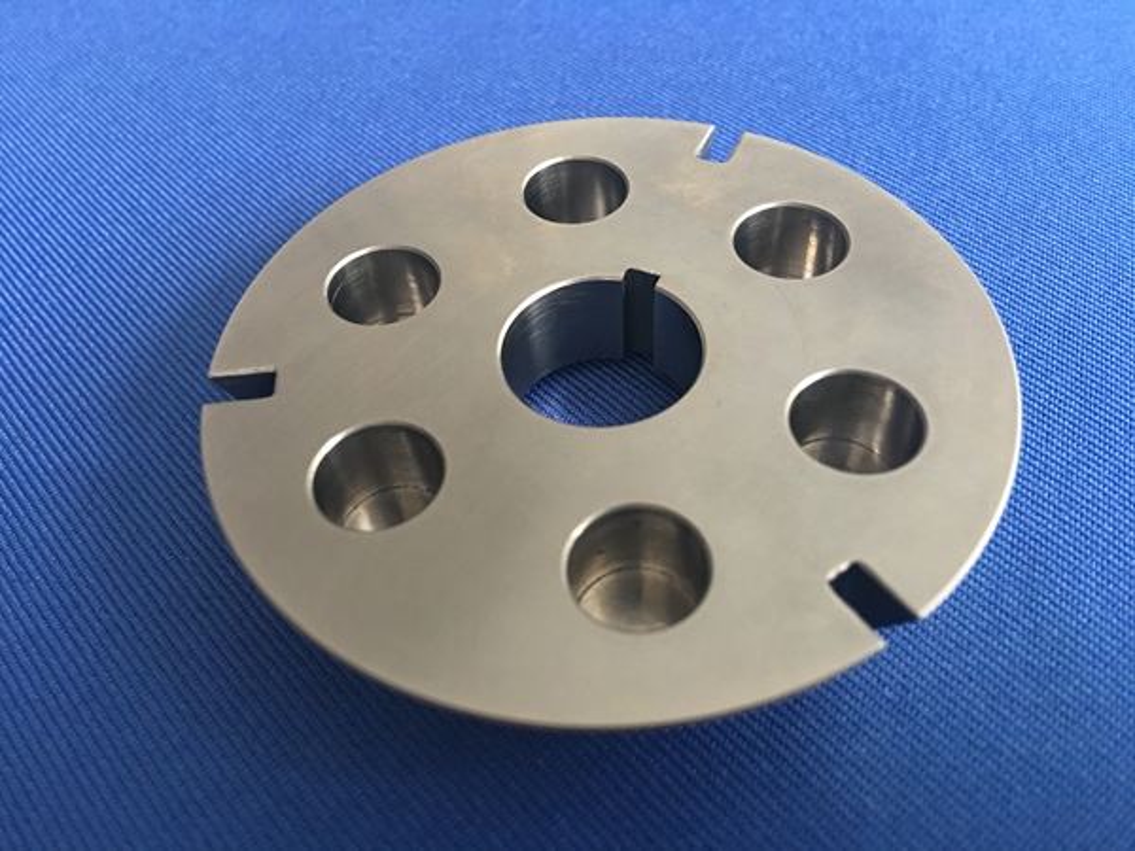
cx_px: 568
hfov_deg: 61.7
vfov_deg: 48.2
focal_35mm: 29
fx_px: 951
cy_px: 426
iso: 100
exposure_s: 1/17
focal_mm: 4.15
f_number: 2.2
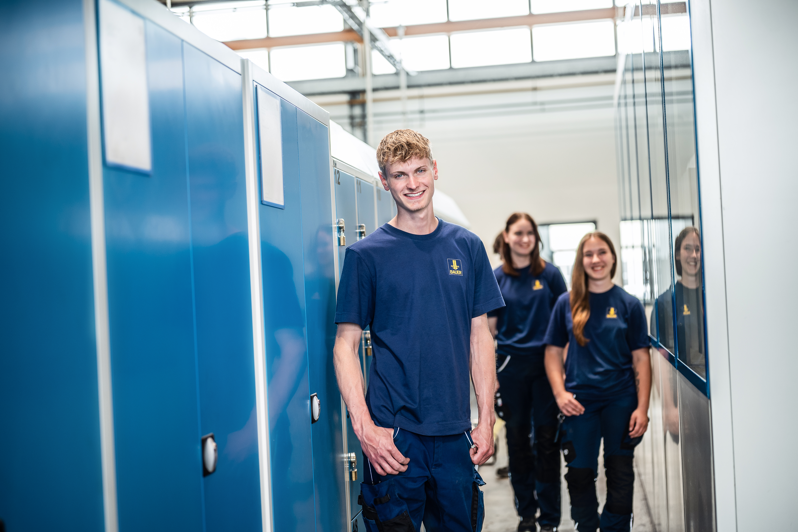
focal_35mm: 50
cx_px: 399
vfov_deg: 27.0
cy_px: 266
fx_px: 1108
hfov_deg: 39.6
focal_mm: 50
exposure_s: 1/250
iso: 200
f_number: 1.8
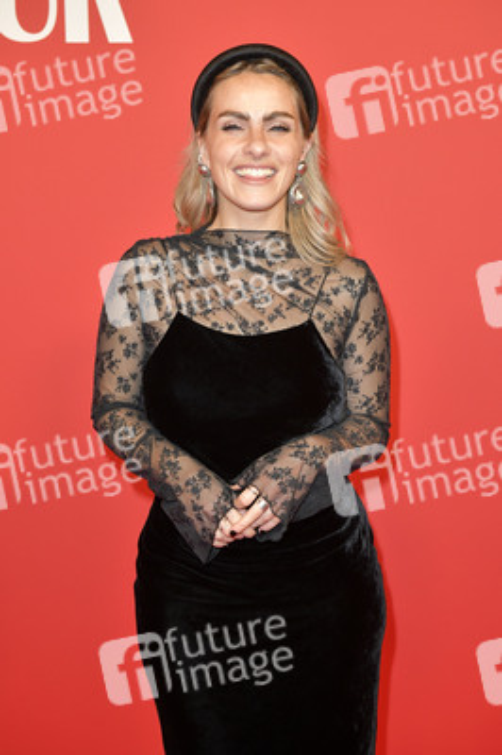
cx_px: 251
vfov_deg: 34.5
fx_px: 1215
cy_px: 378
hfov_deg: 23.3
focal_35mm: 58
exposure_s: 1/200
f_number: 7.1
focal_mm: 58
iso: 1600
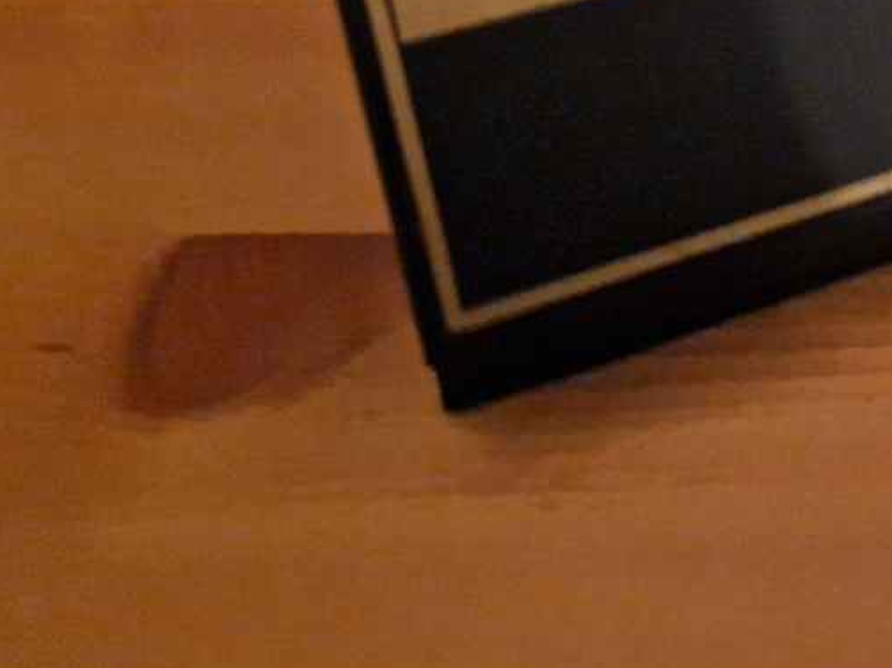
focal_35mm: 55
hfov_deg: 31.2
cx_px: 976
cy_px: -101
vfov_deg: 24.4
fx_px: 1417
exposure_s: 1/25
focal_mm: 5.4
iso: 1250
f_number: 1.8
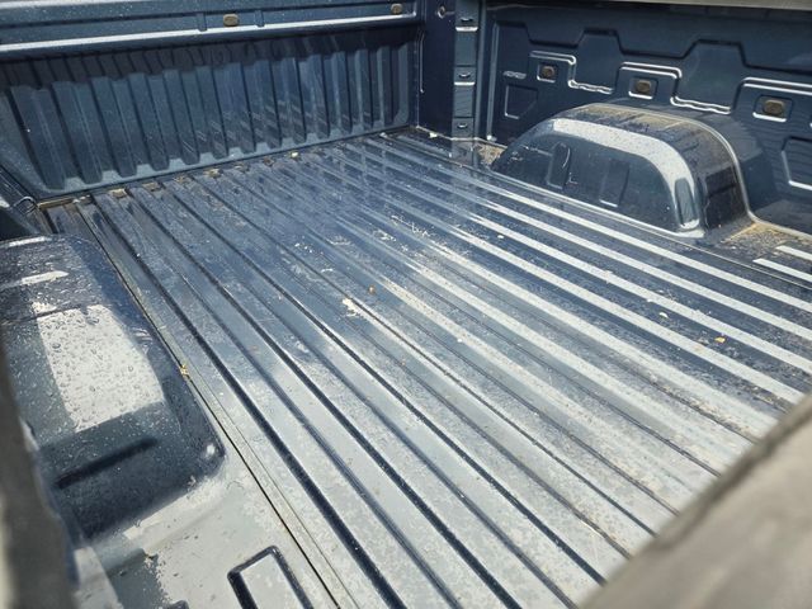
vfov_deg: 58.9
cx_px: 406
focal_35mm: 23
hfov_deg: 73.9
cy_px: 304
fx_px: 540
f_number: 1.8
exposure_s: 1/180
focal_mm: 5.4
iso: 125
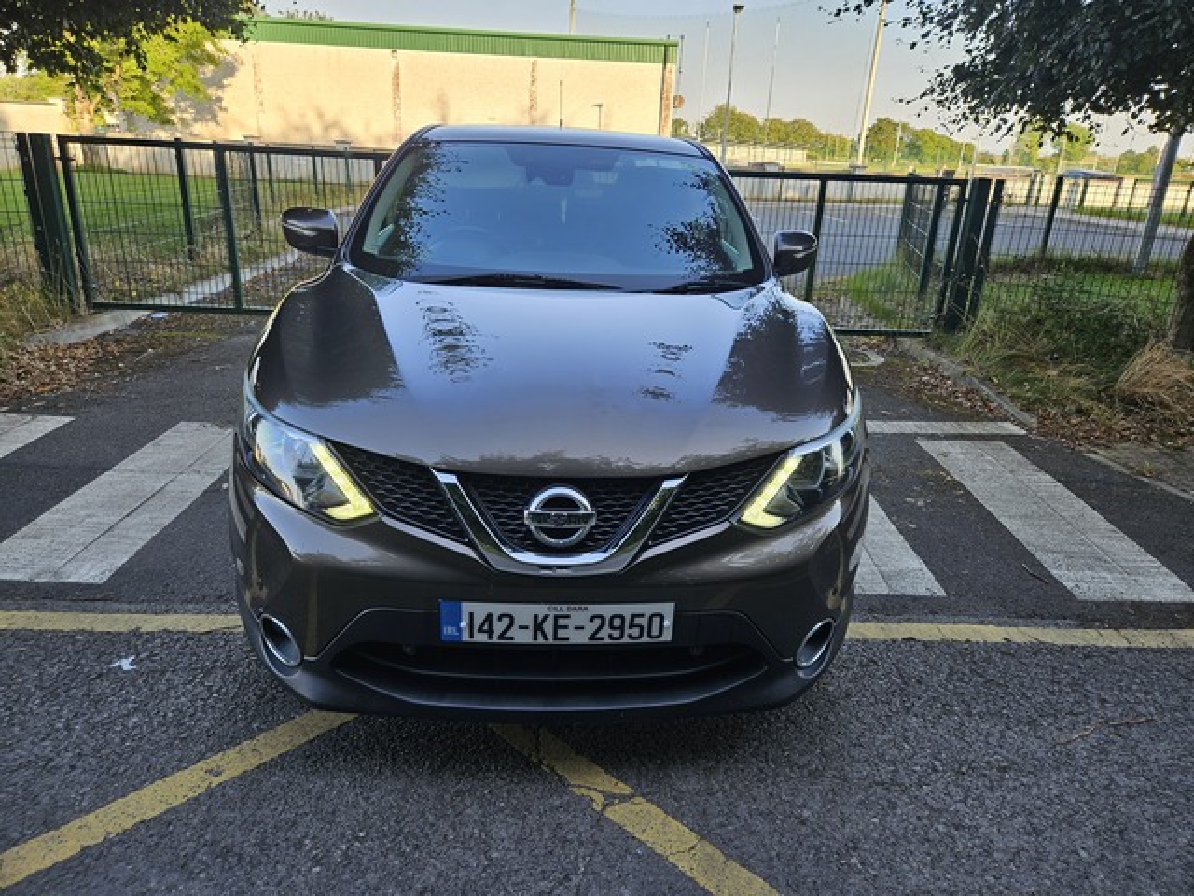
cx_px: 597
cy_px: 448
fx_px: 793
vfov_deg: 58.9
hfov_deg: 73.9
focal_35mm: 23
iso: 25
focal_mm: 5.4
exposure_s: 1/195
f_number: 1.8
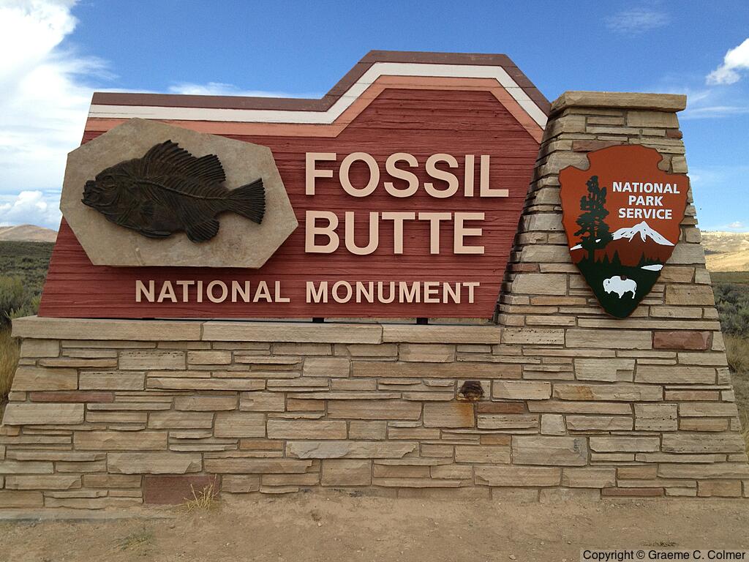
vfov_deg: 40.7
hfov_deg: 52.6
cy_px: 281
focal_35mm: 35
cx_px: 374
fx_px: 757
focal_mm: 4.28
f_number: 2.4
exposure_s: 1/1151
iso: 50
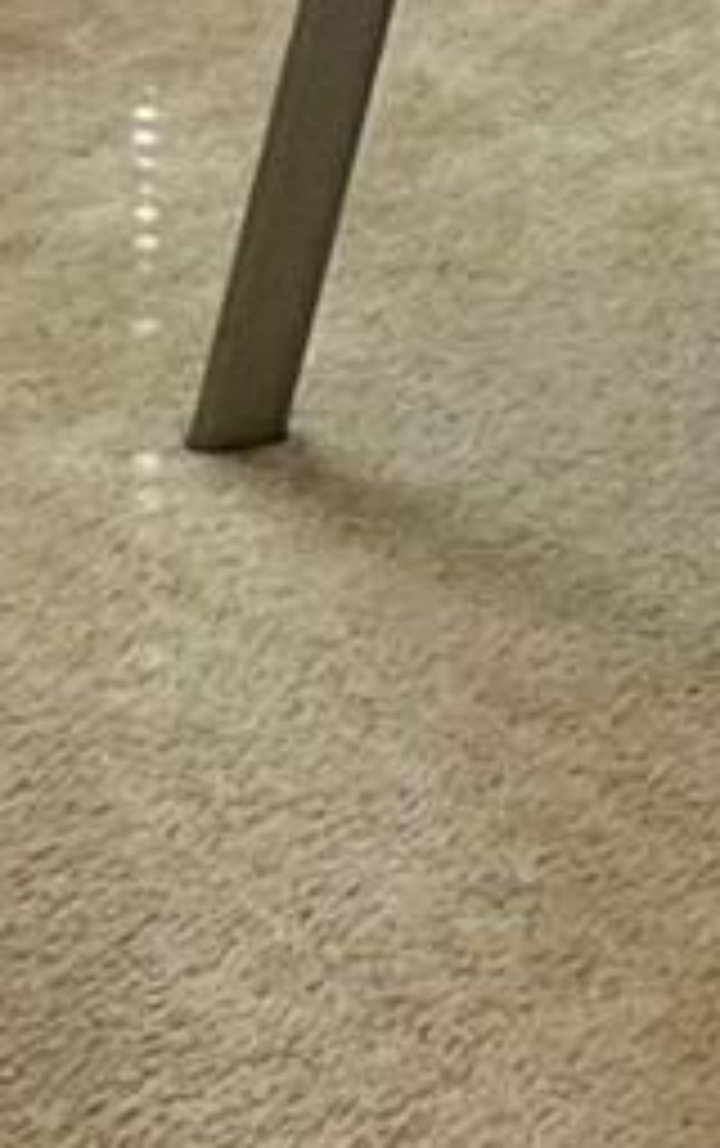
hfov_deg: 13.6
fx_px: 2912
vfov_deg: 15.7
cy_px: -1355
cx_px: 900
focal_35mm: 93
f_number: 2.2
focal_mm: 2.22
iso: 50
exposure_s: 1/120
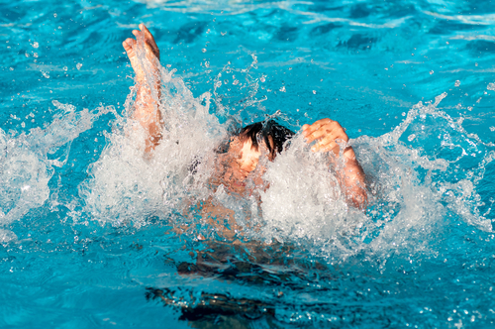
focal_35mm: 168
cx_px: 248
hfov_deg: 12.2
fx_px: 2307
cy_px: 164
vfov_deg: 8.1
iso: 200
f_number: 4
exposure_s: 1/3200
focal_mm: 112
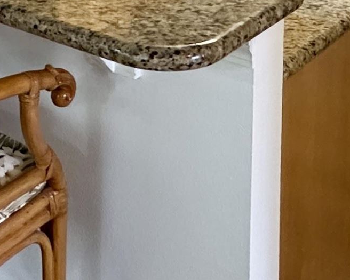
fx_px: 663
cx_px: 216
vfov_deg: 20.8
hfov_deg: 29.5
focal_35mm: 64
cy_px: -125
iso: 250
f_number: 2.2
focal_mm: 2.22
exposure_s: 1/60
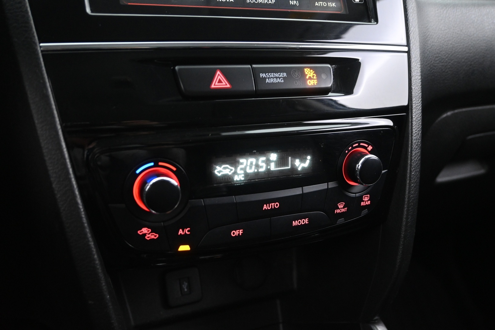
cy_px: 165
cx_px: 248
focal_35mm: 32
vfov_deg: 41.7
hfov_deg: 59.5
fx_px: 433
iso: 2500
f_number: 4
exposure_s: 1/10
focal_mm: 21
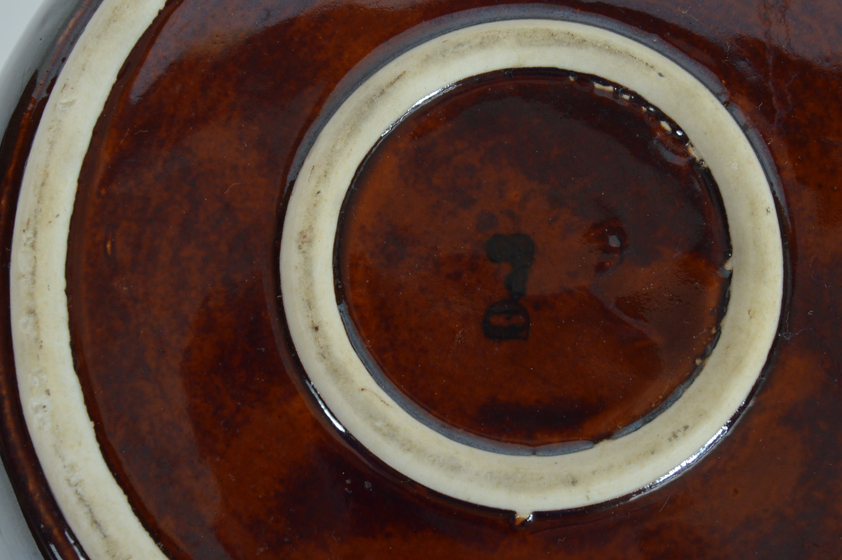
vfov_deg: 18.9
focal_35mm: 72
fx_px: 1682
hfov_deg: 28.1
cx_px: 438
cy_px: 292
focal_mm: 30
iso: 100
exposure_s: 1/80
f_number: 9
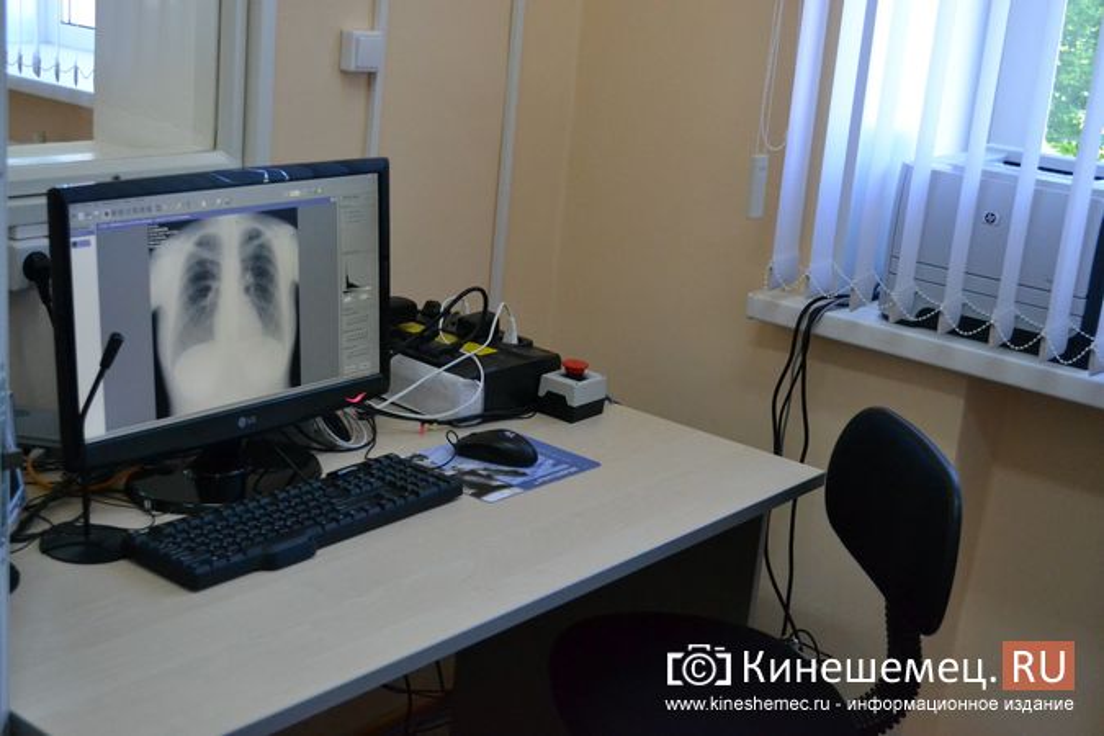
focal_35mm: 48
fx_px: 1472
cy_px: 368
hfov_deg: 41.1
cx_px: 552
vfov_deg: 28.1
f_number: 4.8
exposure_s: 1/400
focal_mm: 32
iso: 3200
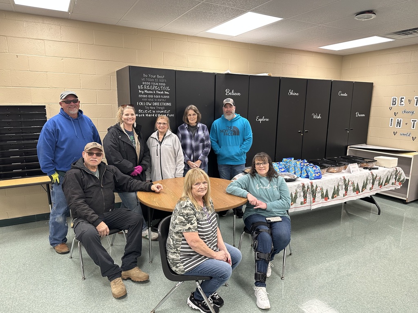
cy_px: 156
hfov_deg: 71.6
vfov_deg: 56.8
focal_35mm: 24
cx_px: 209
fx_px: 290
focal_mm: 6.86
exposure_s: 1/120
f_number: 1.78
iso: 200
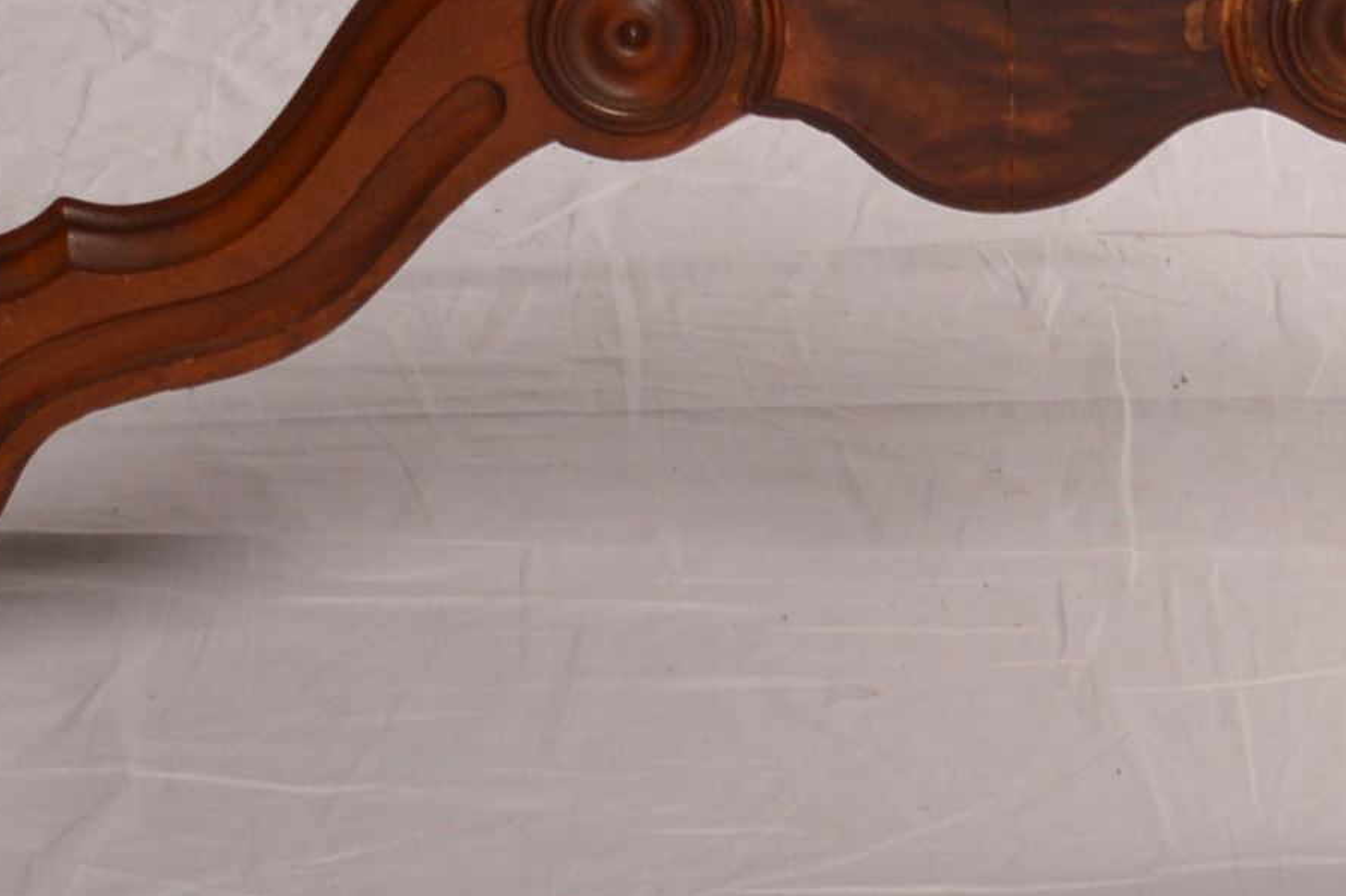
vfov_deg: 6.0
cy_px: -298
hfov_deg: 9.1
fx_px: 8482
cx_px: 965
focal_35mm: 227
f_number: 10
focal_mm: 30
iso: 200
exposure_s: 1/125
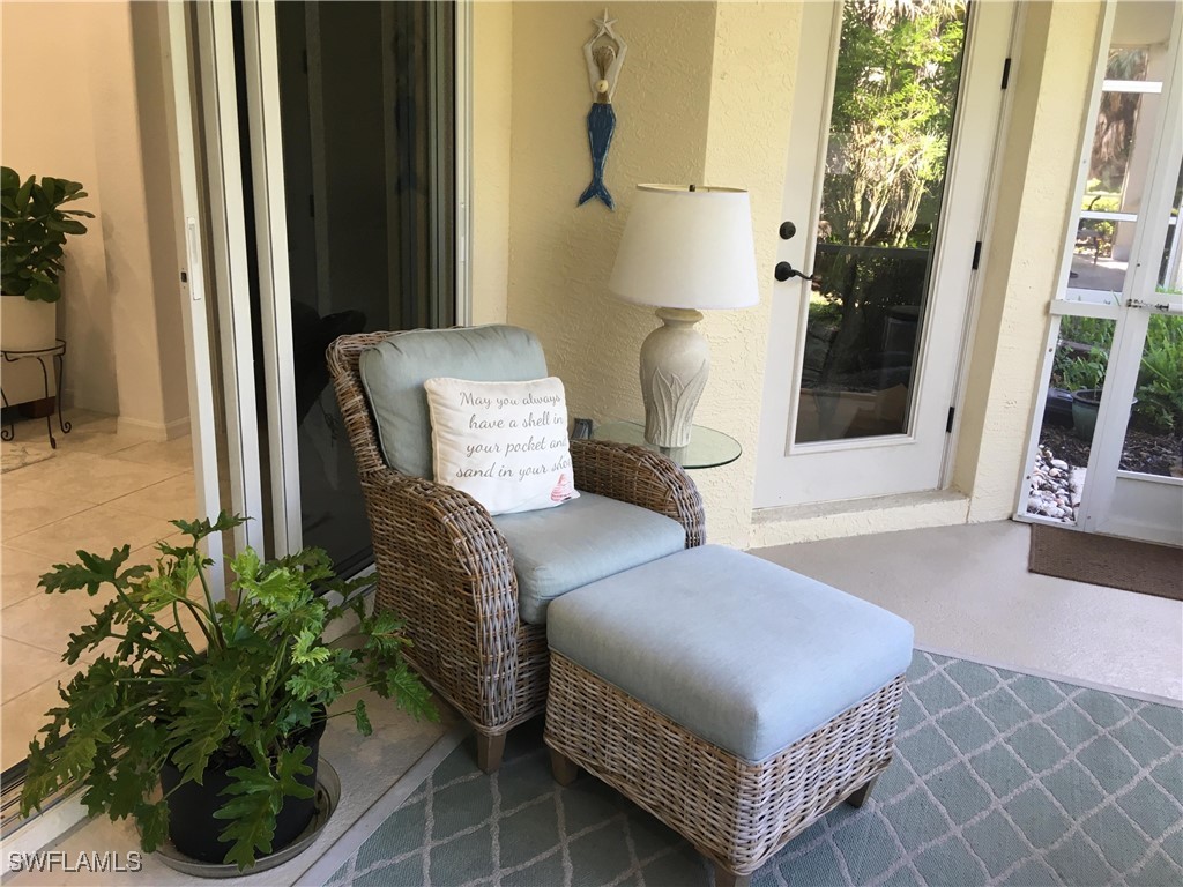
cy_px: 444
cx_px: 592
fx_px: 991
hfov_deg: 61.7
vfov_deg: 48.2
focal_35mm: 29
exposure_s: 1/30
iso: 50
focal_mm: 4.15
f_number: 2.2
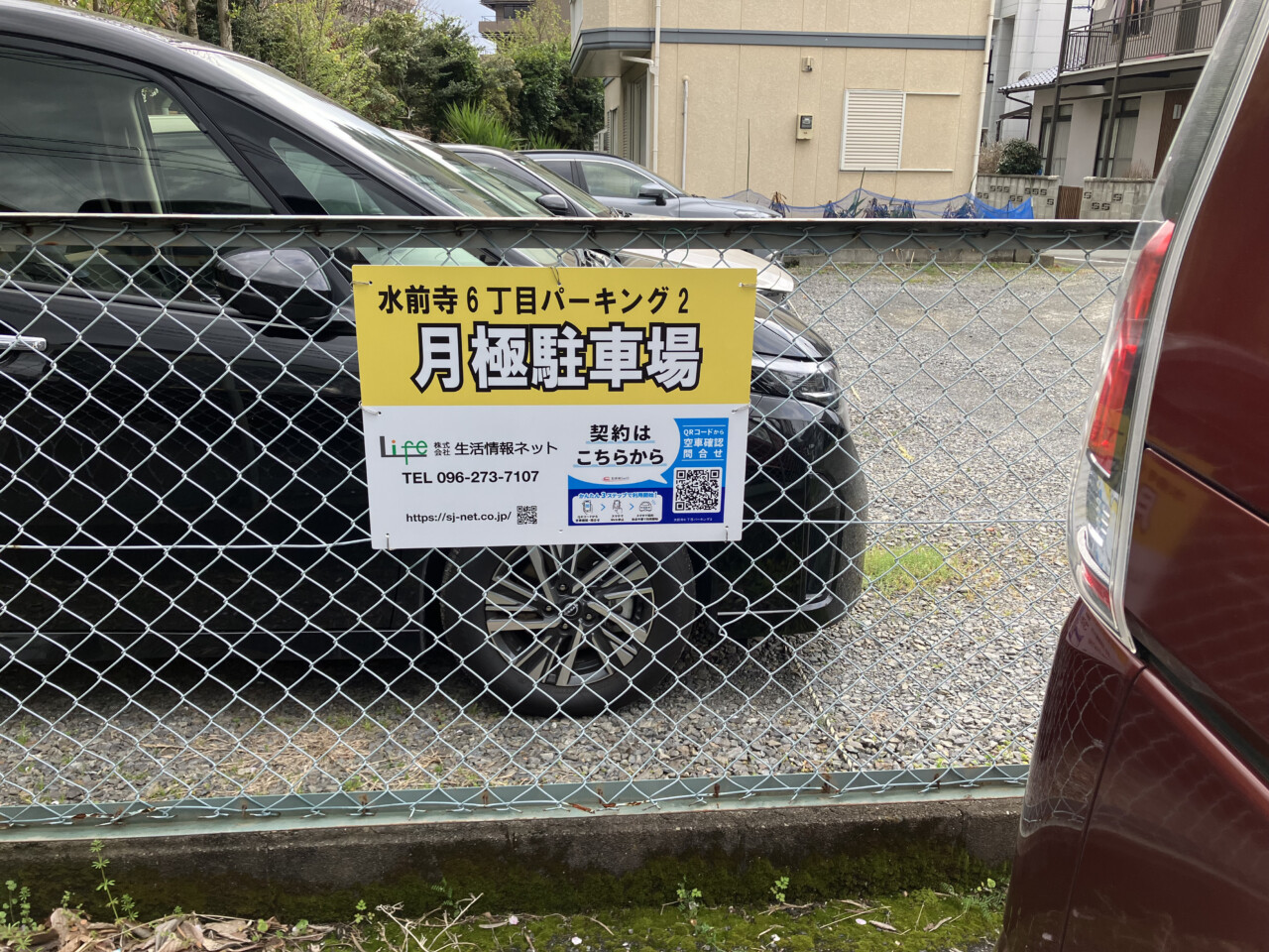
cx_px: 634
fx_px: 1026
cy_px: 476
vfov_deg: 49.7
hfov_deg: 63.4
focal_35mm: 28
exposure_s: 1/354
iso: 32
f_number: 1.8
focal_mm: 3.99
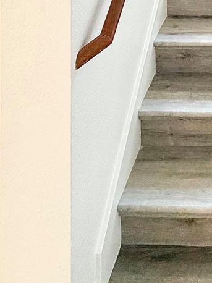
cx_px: 242
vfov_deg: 27.2
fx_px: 384
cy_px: -148
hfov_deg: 27.7
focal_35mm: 47
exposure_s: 1/60
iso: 400
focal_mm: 2.22
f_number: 2.2
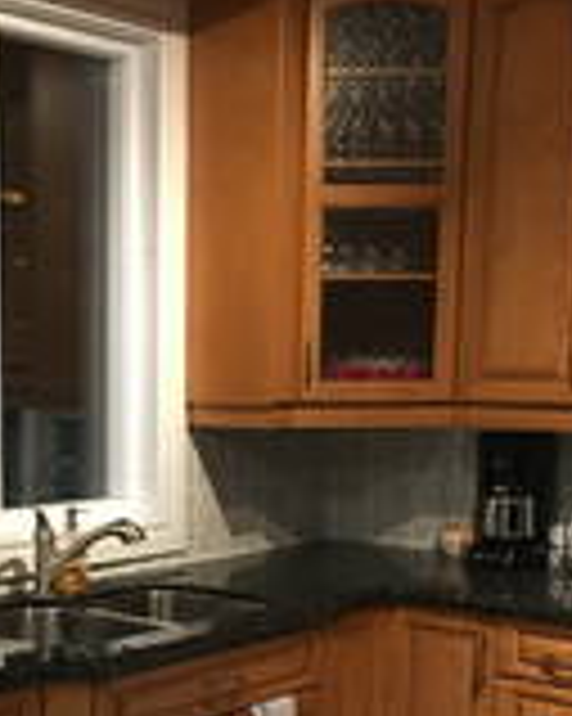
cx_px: 140
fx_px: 1356
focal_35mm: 64
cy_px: 590
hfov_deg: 23.6
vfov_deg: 28.8
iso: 80
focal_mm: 4.15
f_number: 2.2
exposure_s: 1/15
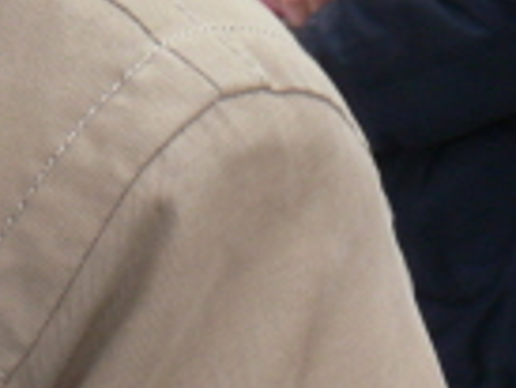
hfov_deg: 7.8
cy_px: -710
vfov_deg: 5.9
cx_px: -637
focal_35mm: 239
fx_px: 3566
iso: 80
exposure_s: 1/100
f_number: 5
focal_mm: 8.9
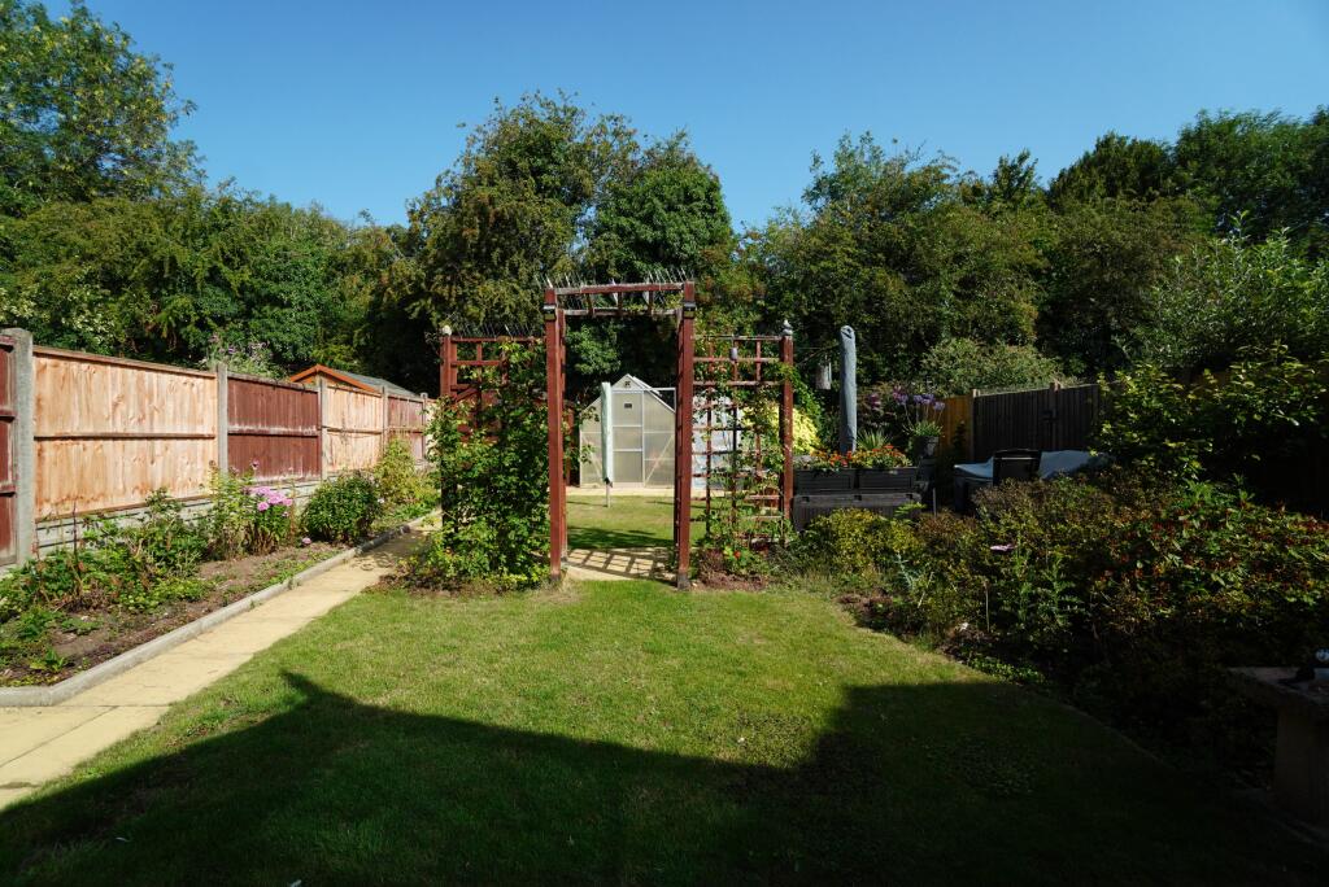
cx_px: 664
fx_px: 554
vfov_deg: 77.4
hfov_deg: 100.4
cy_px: 444
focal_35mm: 15
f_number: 4
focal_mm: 10
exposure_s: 1/2500
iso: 400
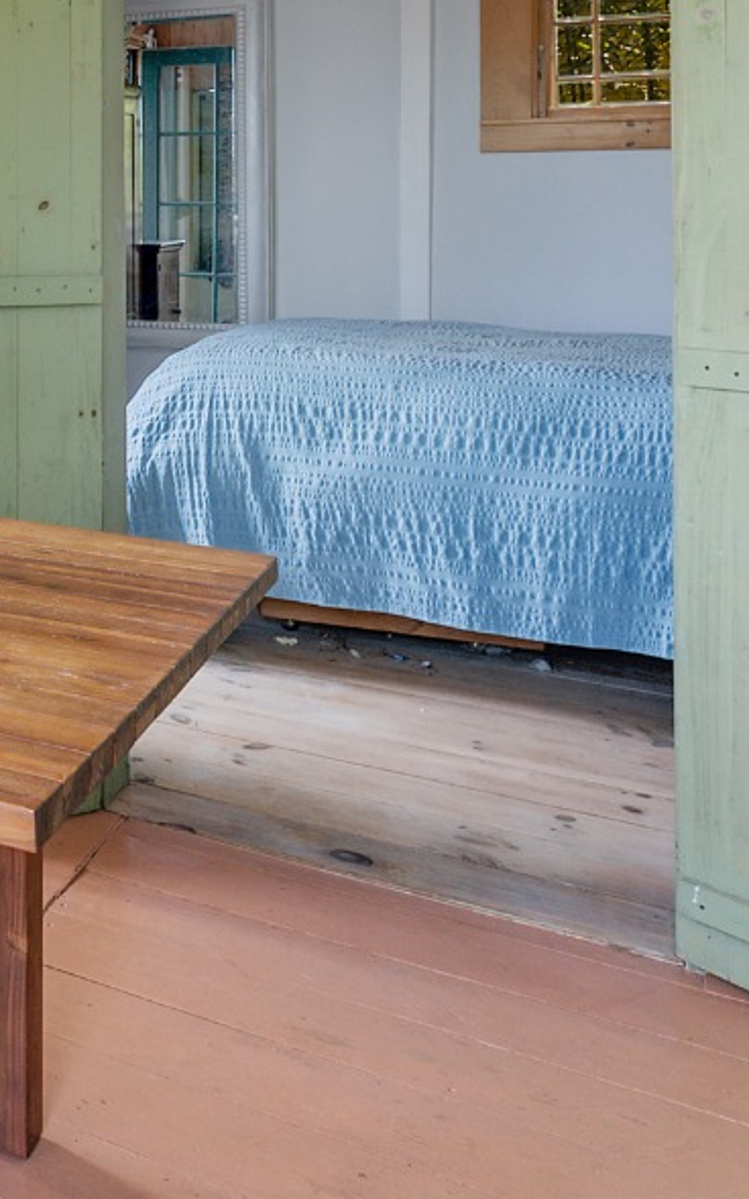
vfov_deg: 43.7
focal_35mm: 43
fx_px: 1418
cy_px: 244
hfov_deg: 20.7
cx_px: -596
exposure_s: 1/6
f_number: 8
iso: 320
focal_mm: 15.5
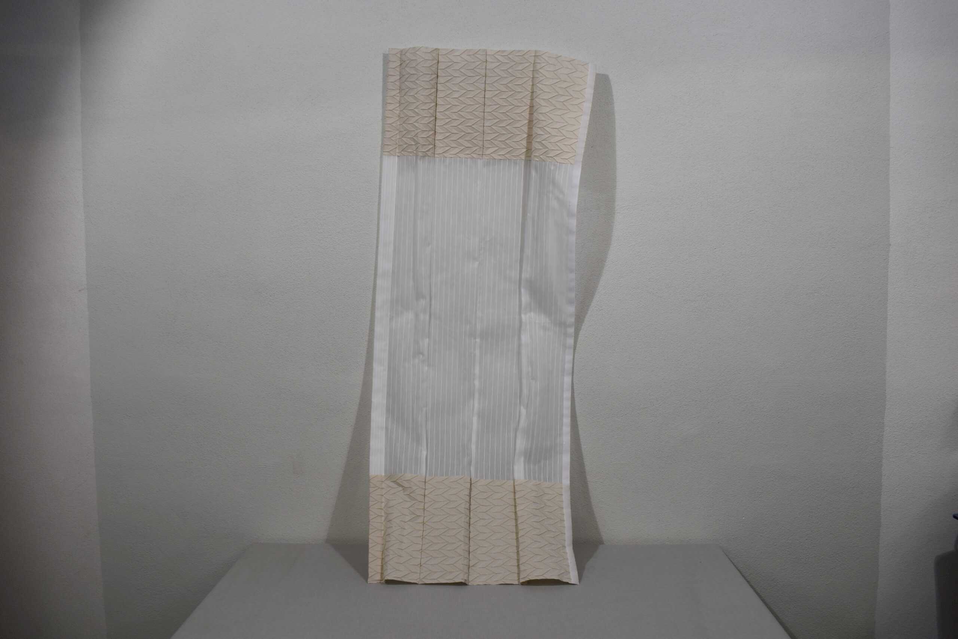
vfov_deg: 43.6
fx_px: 798
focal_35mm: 30
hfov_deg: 61.9
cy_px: 320
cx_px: 479
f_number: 5.6
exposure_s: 1/125
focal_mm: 20
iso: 250
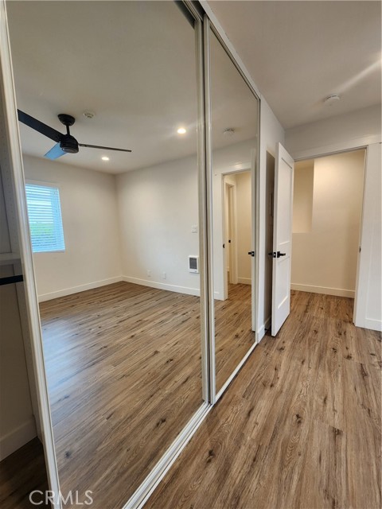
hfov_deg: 89.9
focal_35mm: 13
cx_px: 191
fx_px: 191
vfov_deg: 106.2
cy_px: 254
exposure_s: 1/60
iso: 200
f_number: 2.2
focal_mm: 2.2
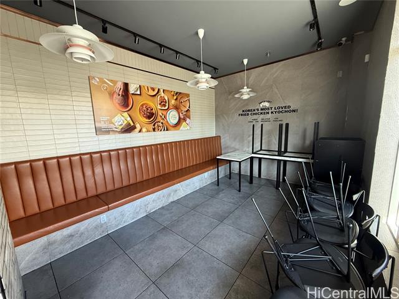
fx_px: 161
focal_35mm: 14
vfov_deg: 85.7
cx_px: 200
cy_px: 150
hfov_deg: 102.1
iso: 250
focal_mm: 2.22
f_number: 2.2
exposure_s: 1/99
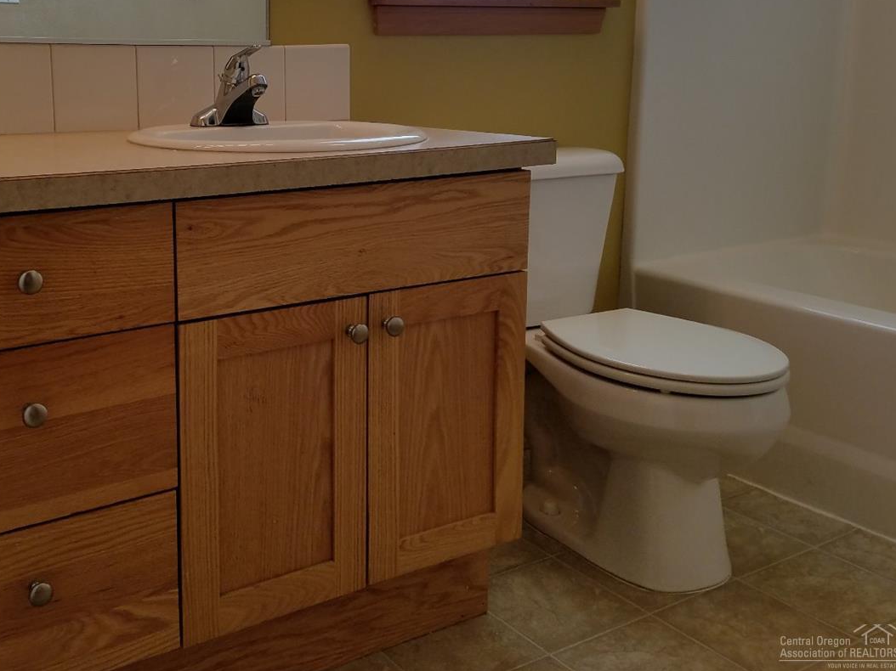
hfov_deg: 48.9
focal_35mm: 37
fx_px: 957
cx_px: 271
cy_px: 200
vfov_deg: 38.0
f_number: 1.7
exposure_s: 1/123
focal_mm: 4.2
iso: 50
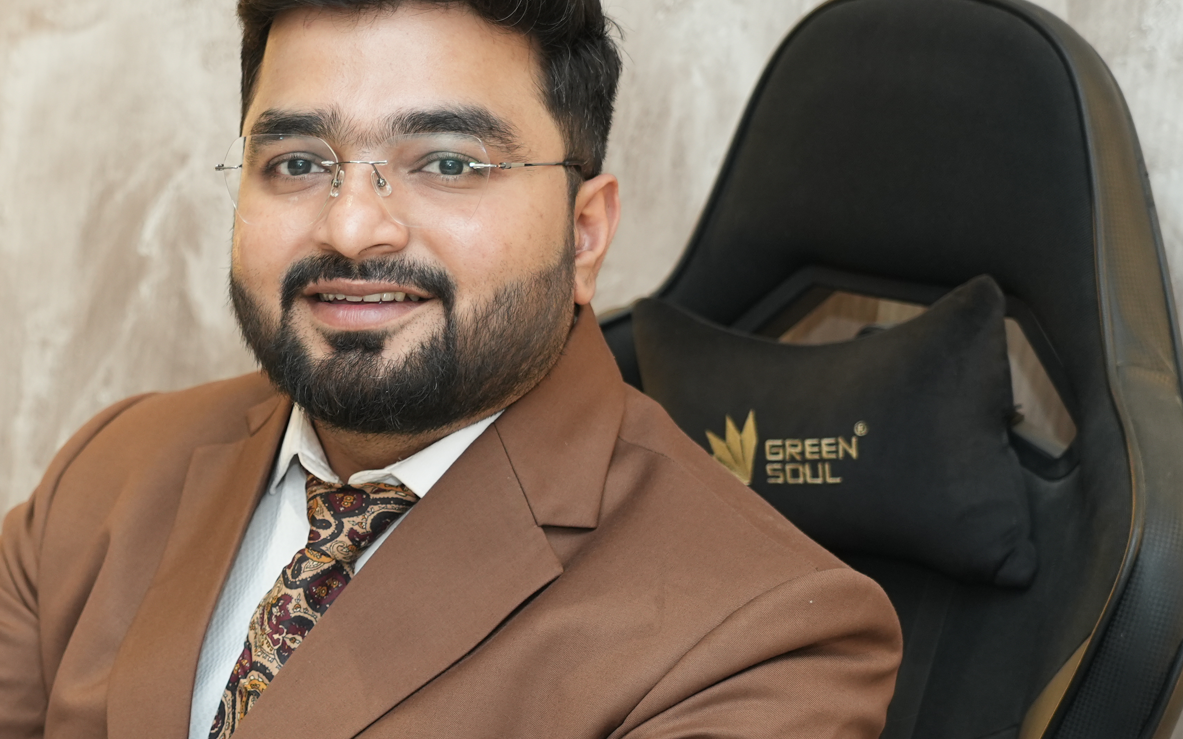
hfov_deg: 17.8
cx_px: 68
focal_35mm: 115
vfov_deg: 11.4
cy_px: 578
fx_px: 3708
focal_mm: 55
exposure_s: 1/100
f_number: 4
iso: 640
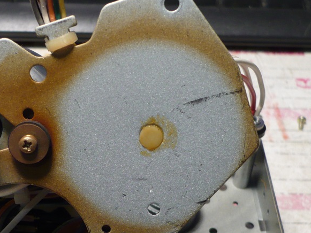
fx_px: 665
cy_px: 182
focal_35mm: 74
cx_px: 109
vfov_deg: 19.7
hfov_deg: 26.2
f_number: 2.8
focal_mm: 5.8
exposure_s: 1/30
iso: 160
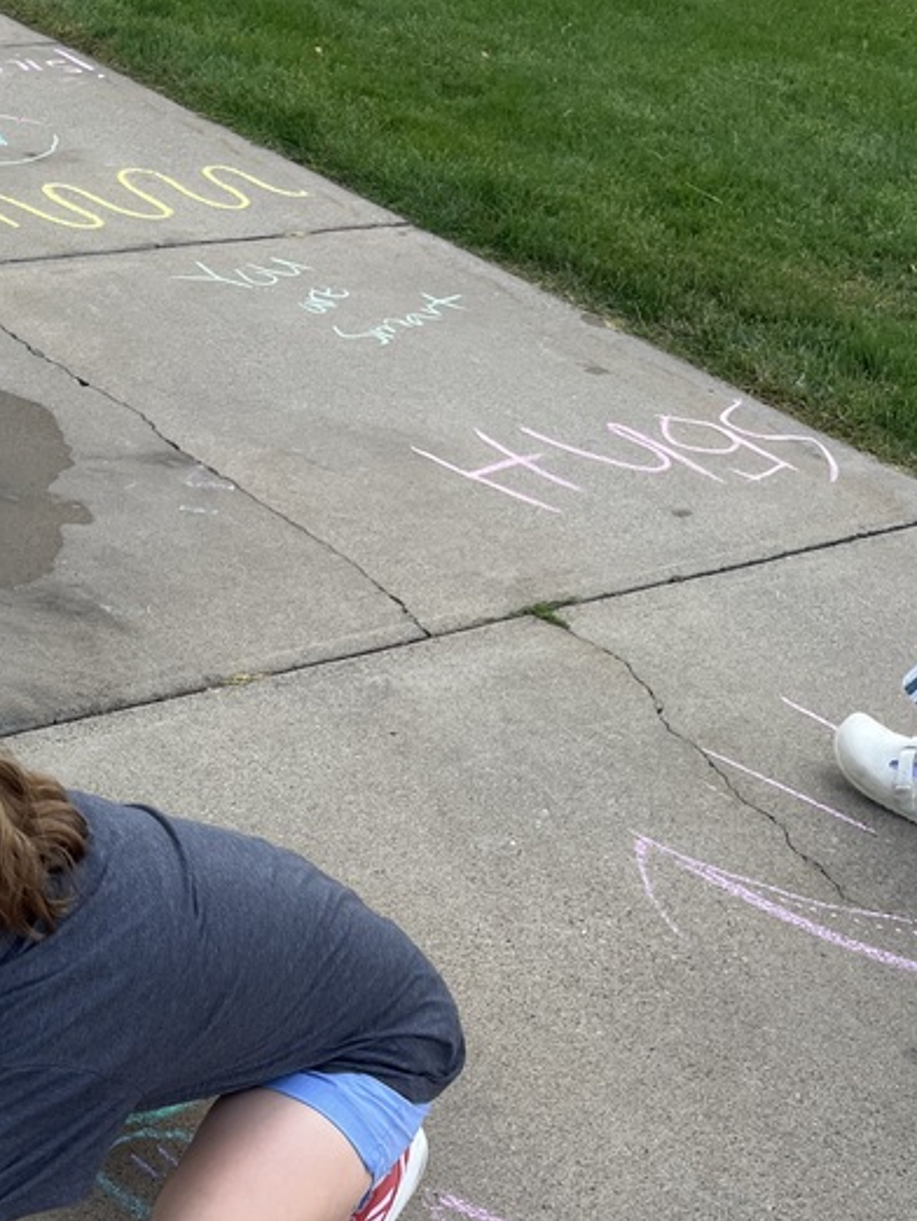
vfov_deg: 35.7
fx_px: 1800
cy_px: 1046
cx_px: 220
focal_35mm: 51
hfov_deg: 28.1
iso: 40
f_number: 1.6
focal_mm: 5.1
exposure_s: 1/192
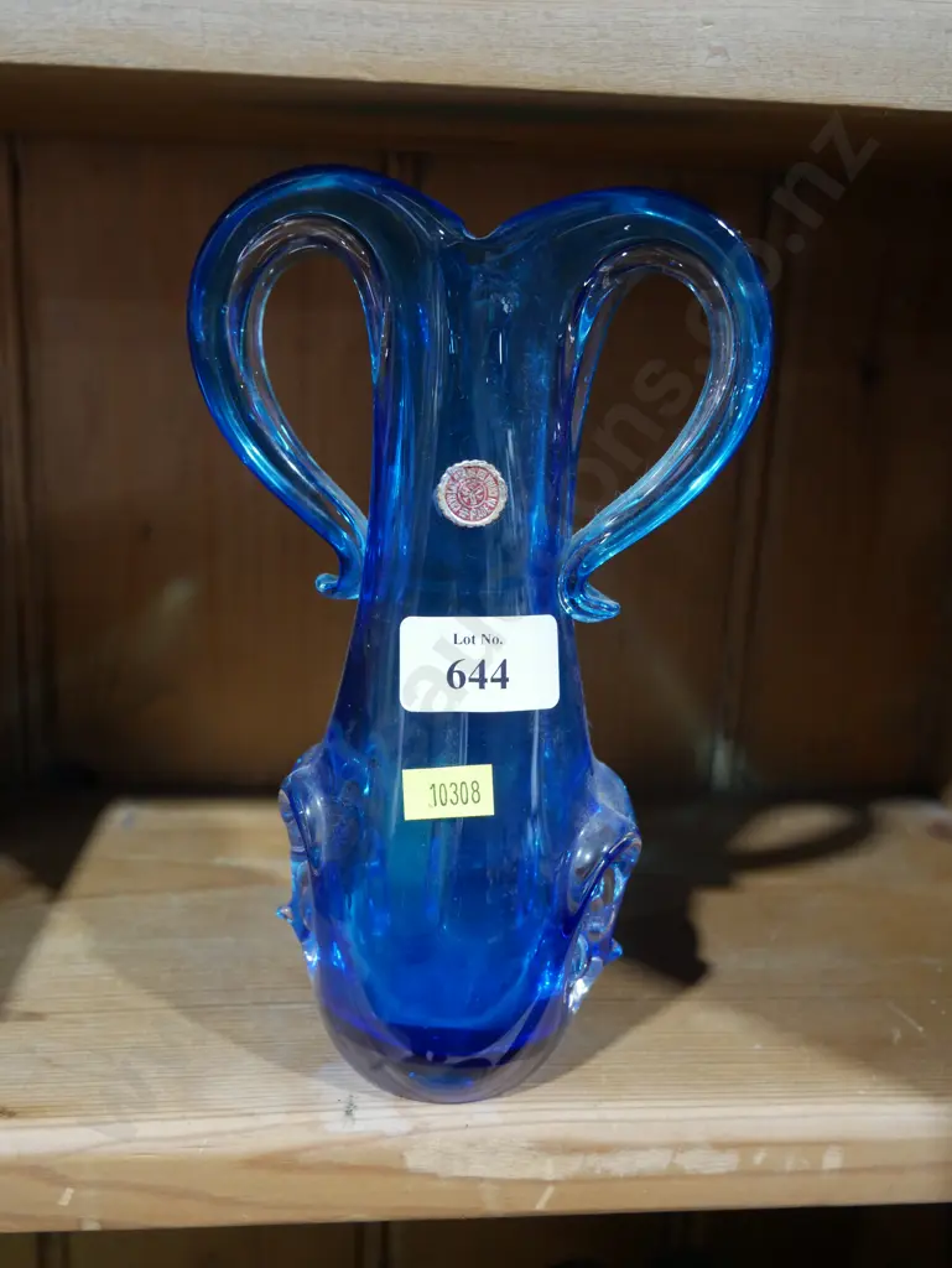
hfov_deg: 37.8
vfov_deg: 49.0
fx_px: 1392
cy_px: 634
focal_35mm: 38
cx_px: 476
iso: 1250
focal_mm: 19
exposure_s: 1/60
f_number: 4.1
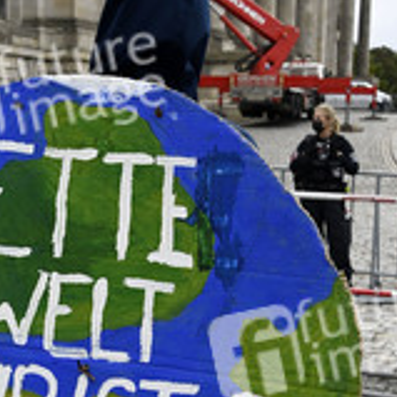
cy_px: 217
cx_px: 110
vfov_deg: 21.4
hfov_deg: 21.2
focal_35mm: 81
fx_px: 1051
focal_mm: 38
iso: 400
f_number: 9
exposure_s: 1/320
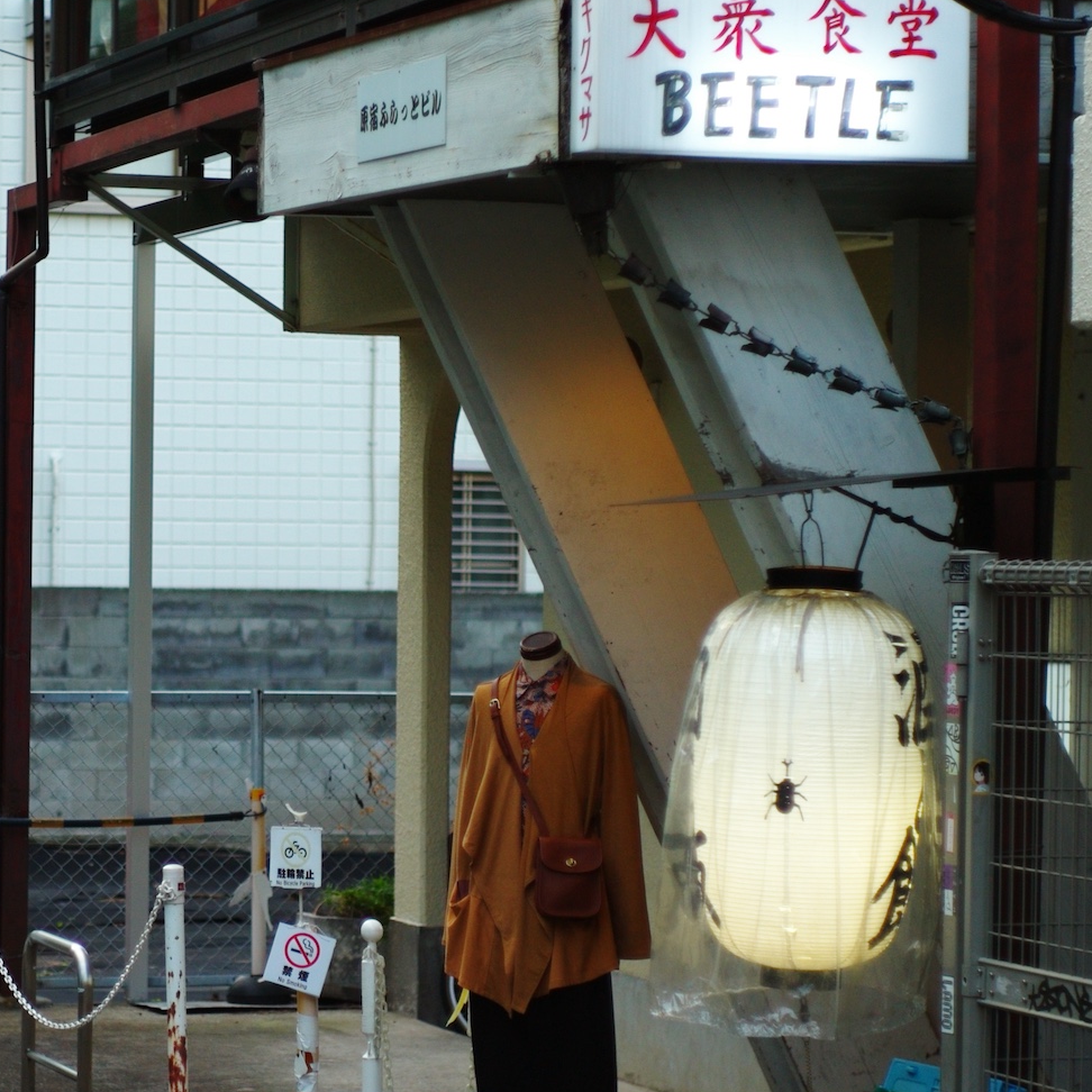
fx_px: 4069
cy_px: 639
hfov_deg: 15.2
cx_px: 225
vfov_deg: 15.3
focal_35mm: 114
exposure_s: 1/360
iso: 400
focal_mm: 50
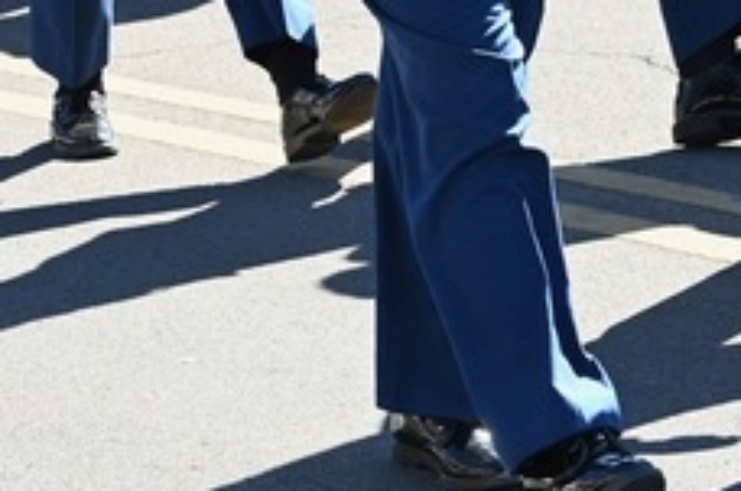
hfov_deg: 6.5
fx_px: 6470
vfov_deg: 4.3
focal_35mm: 315
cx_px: 949
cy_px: -327
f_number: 6.3
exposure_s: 1/640
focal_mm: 70
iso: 800
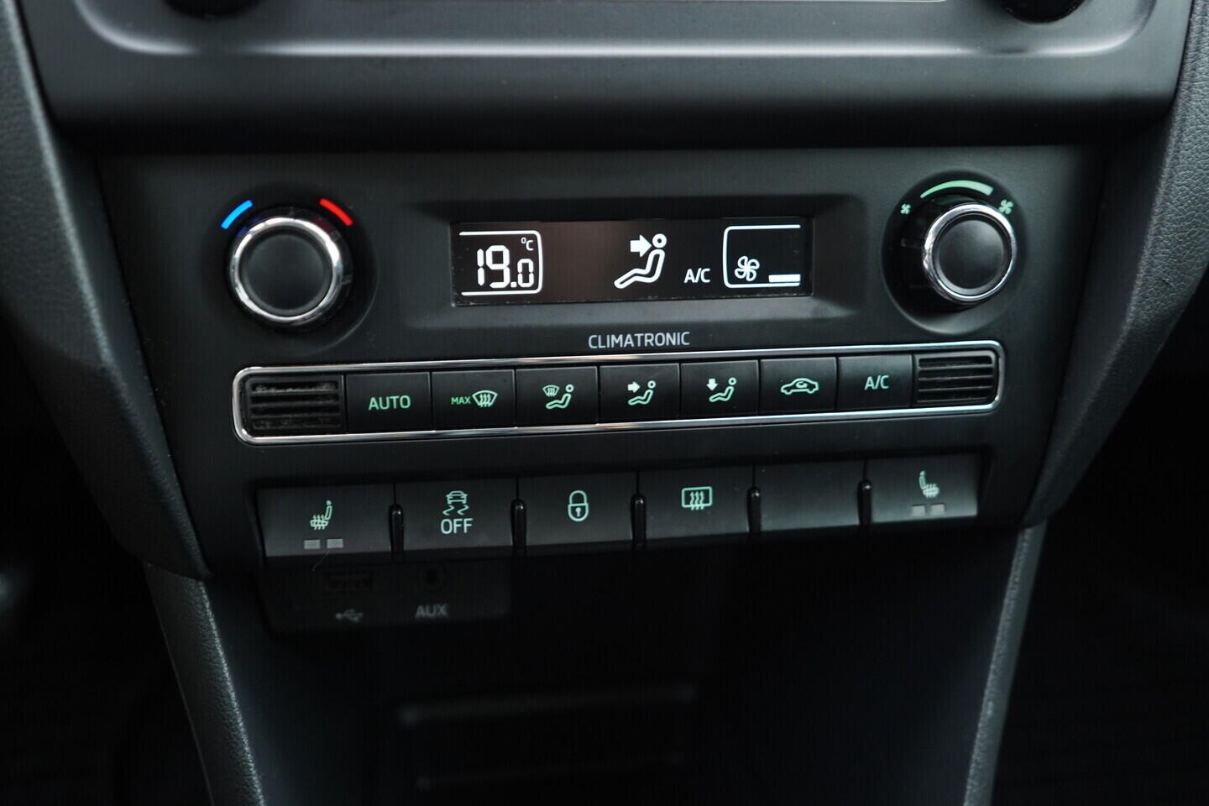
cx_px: 604
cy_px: 403
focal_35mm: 36
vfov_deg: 36.9
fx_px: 1209
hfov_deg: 53.1
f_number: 2.8
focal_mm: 24
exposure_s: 1/40
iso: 640
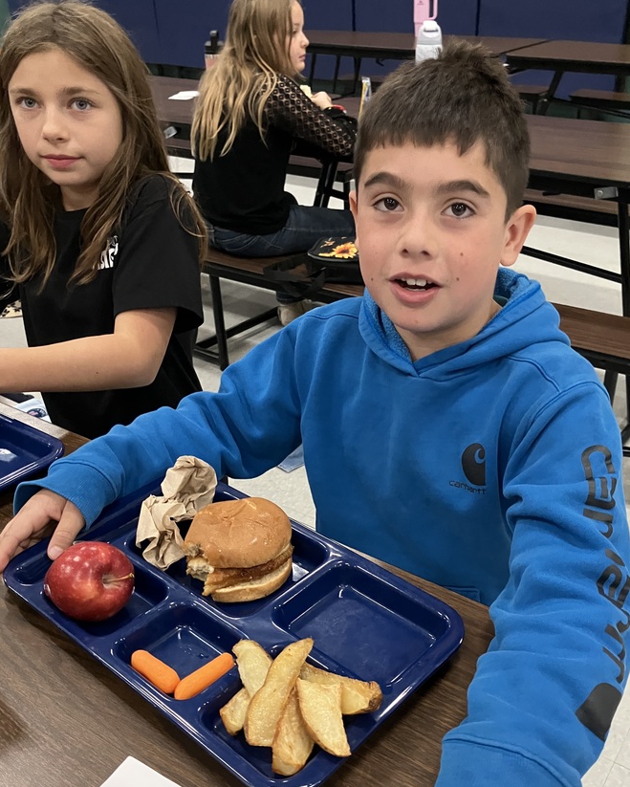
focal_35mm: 34
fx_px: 792
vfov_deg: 52.4
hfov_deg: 43.3
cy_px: 474
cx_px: 347
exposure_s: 1/60
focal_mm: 3.99
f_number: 1.8
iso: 320
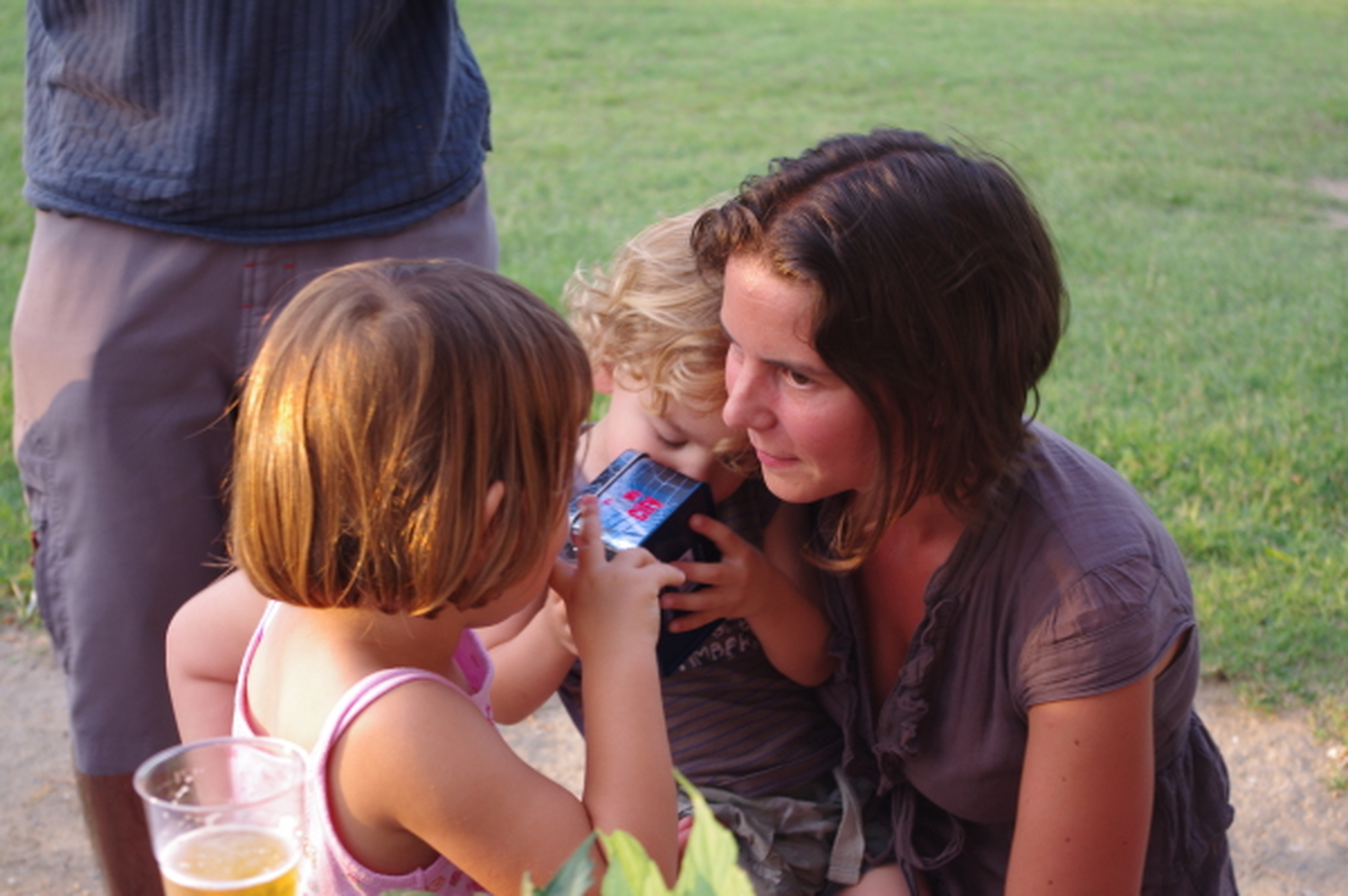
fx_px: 3068
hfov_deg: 24.8
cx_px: 674
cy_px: 448
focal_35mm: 82
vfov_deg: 16.6
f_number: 5.6
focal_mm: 55
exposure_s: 1/40
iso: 200
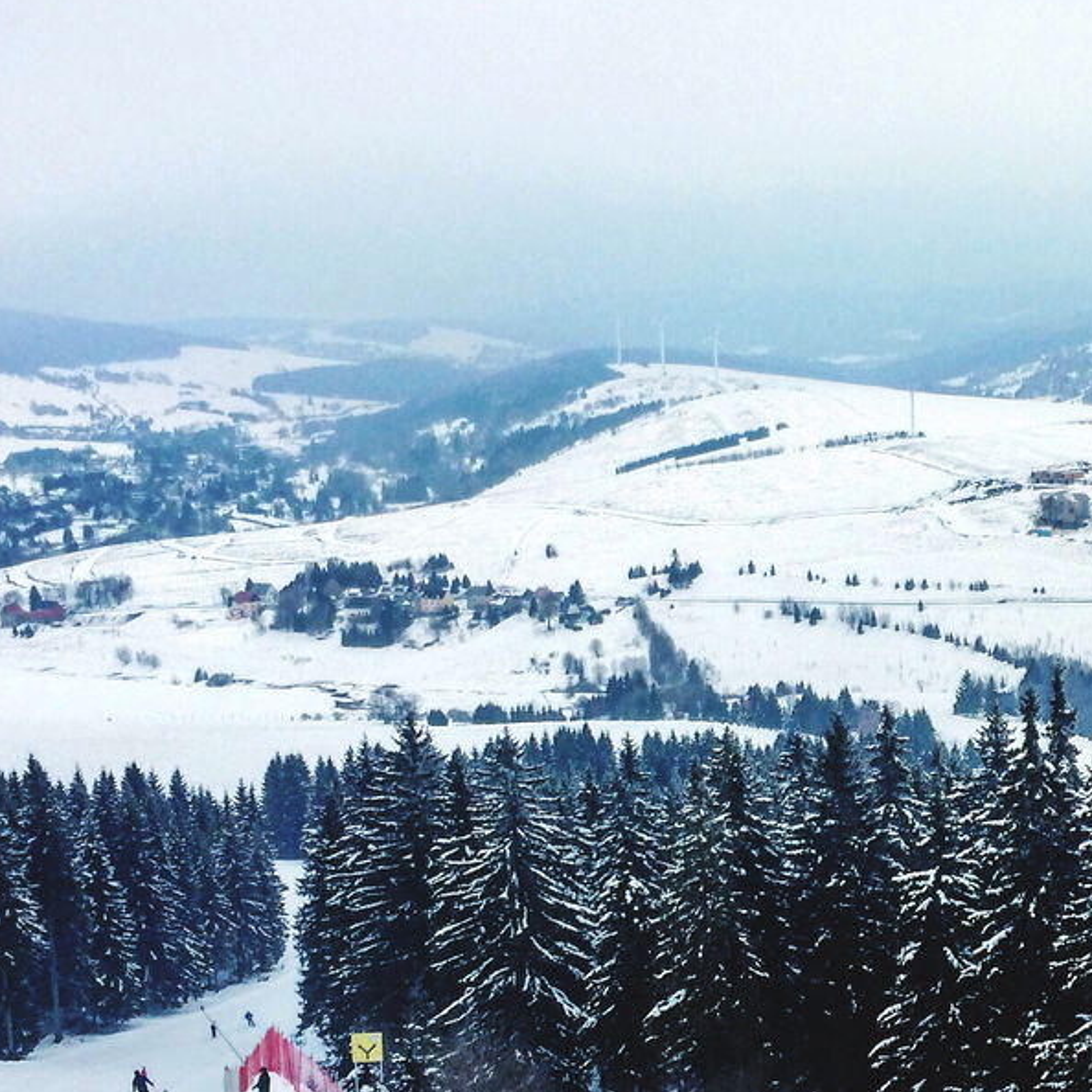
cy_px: 680
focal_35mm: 69
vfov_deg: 24.9
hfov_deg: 24.2
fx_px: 2463
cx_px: 1015
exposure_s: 1/651
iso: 32
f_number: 2.2
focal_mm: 4.15
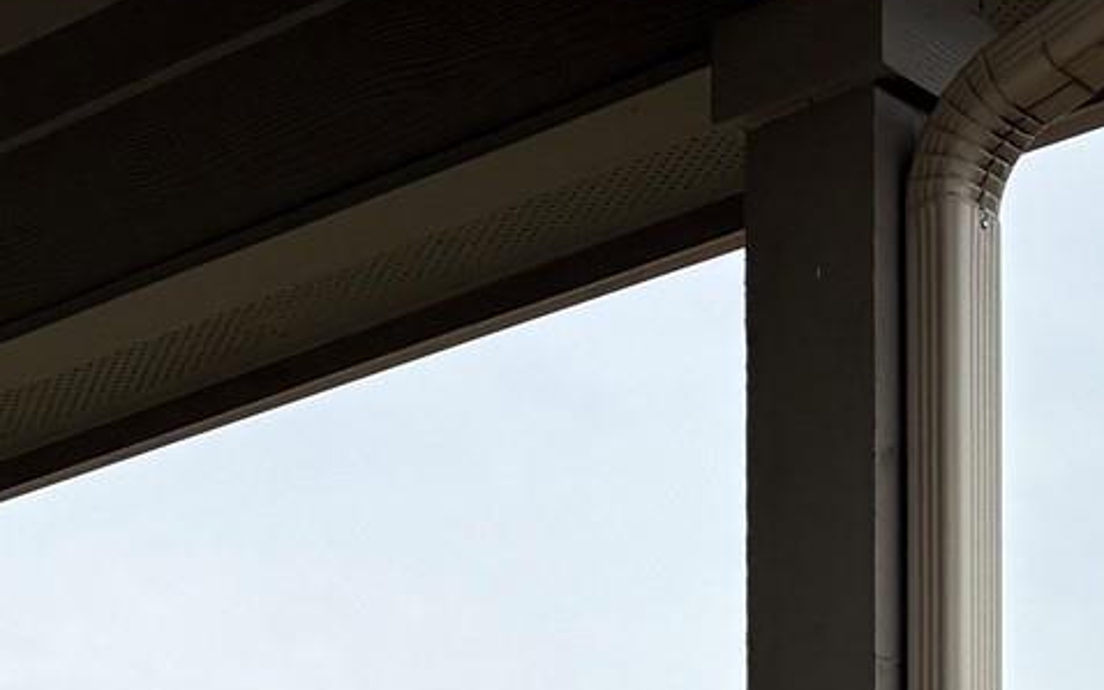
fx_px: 3551
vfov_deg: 9.8
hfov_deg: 17.7
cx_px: 499
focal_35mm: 118
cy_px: 1629
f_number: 1.6
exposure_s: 1/4329
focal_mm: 5.96
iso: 50
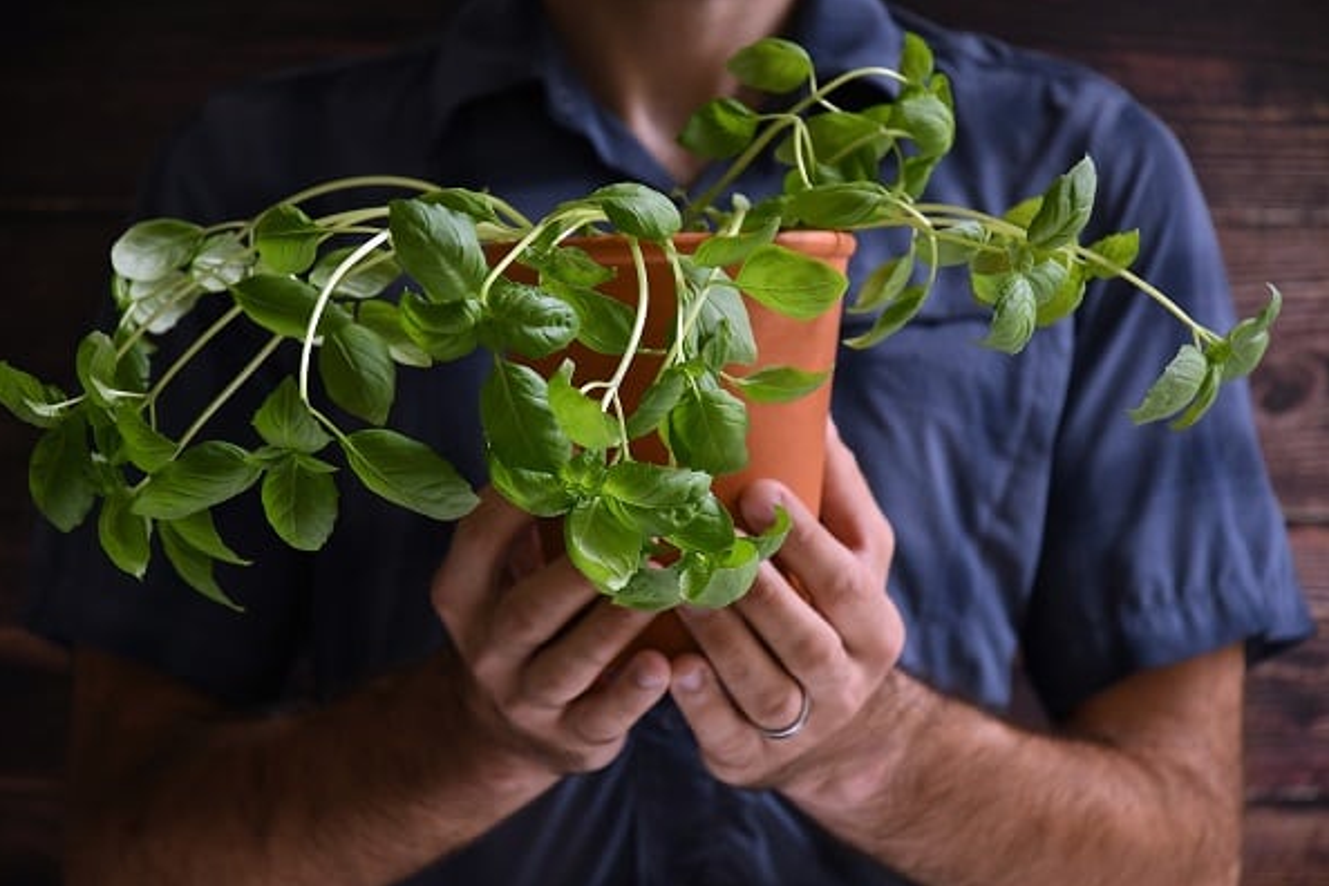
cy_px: 443
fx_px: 4024
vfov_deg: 12.6
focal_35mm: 109
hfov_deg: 18.8
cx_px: 664
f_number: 4
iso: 1000
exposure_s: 1/125
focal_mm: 72
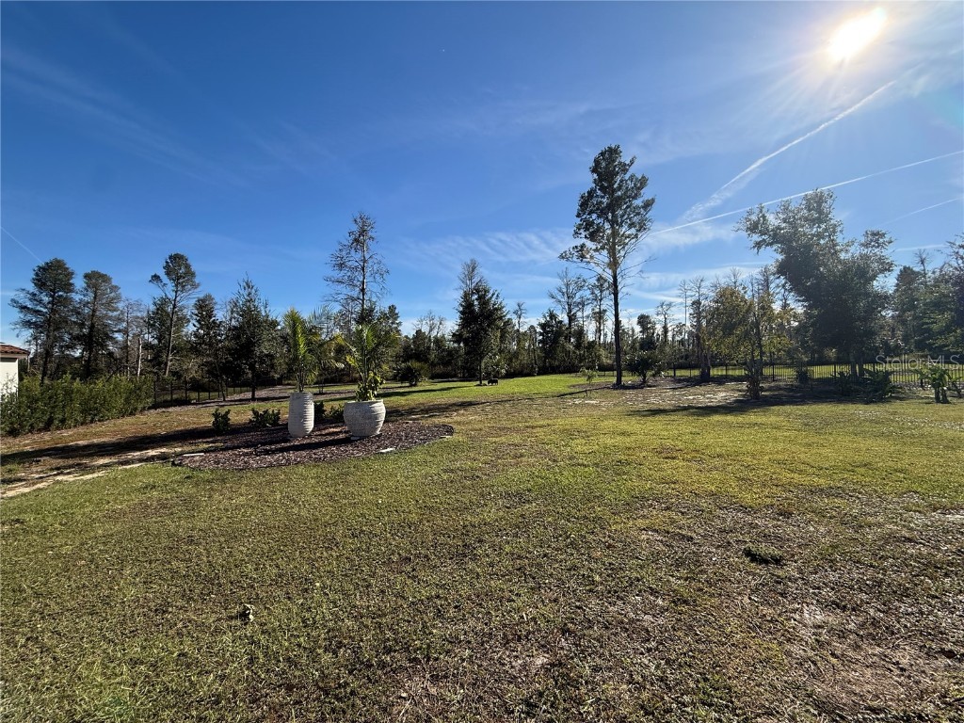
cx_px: 482
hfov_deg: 102.1
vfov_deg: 85.7
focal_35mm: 14
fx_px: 390
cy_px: 362
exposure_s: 1/2410
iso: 50
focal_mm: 2.22
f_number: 2.2
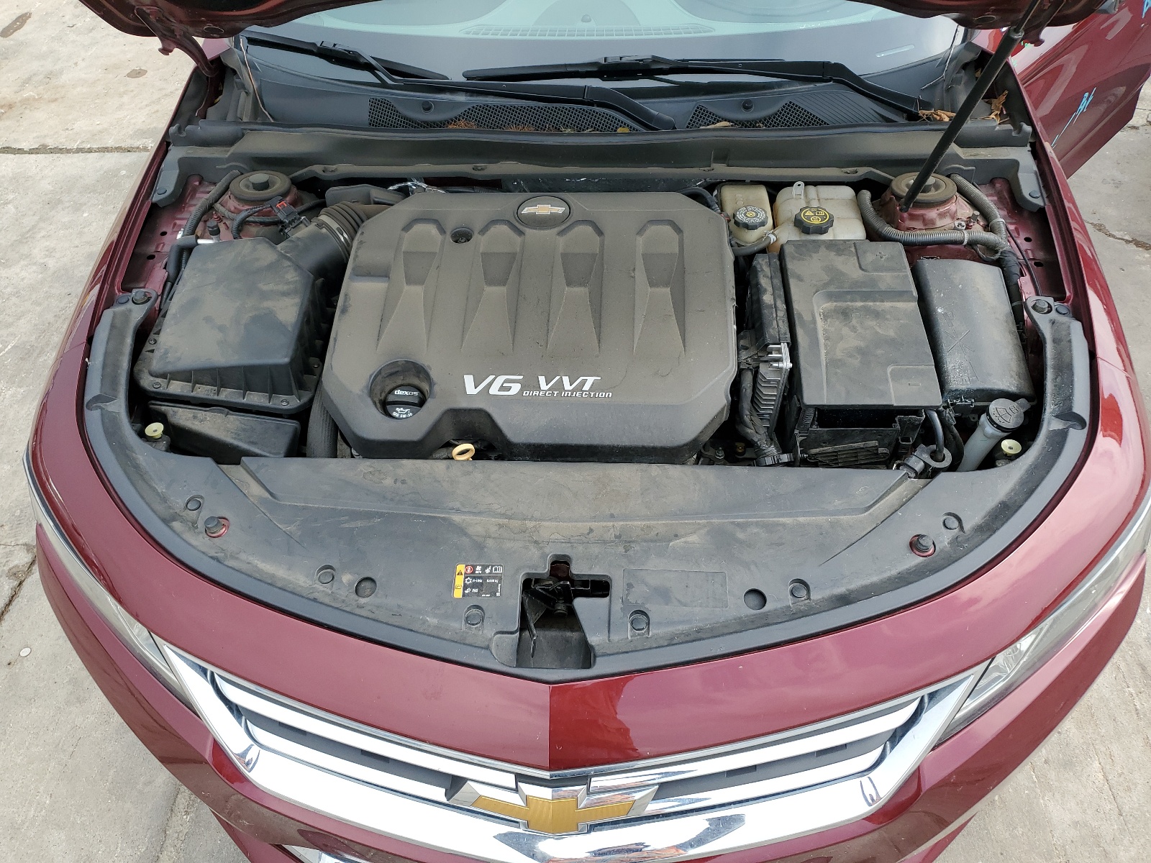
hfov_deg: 67.3
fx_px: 865
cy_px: 432
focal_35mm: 26
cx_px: 576
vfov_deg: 53.1
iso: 50
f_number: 1.5
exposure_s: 1/909
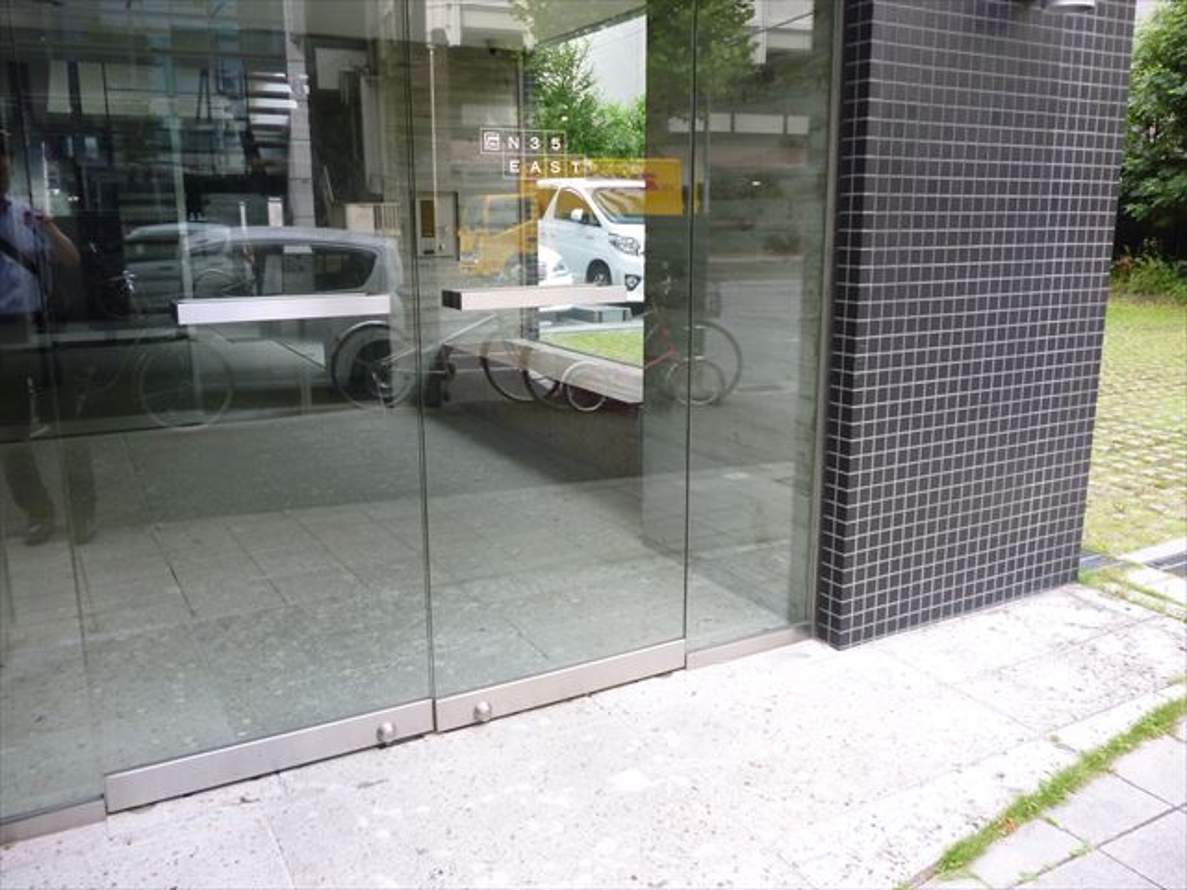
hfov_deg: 63.4
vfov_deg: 49.7
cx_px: 594
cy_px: 445
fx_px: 960
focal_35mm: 28
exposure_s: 1/60
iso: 200
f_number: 3.1
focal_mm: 5
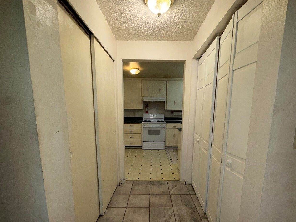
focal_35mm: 18
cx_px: 153
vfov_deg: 70.7
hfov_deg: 87.7
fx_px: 154
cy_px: 136
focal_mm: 2.22
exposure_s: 1/60
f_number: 2.2
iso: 64
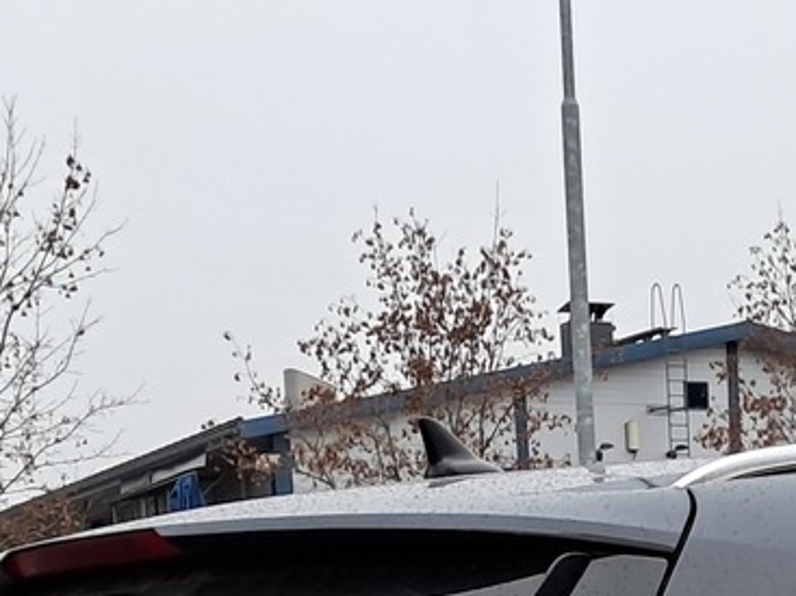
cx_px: 855
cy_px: 1125
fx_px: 2437
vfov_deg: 12.5
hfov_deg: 17.9
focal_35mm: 106
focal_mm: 4
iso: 160
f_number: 1.8
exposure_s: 1/50
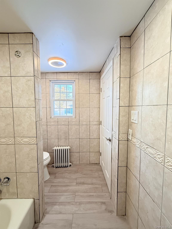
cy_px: 114
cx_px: 86
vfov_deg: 102.1
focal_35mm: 14
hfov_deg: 85.7
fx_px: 93
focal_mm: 2.22
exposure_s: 1/120
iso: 400
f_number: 2.2
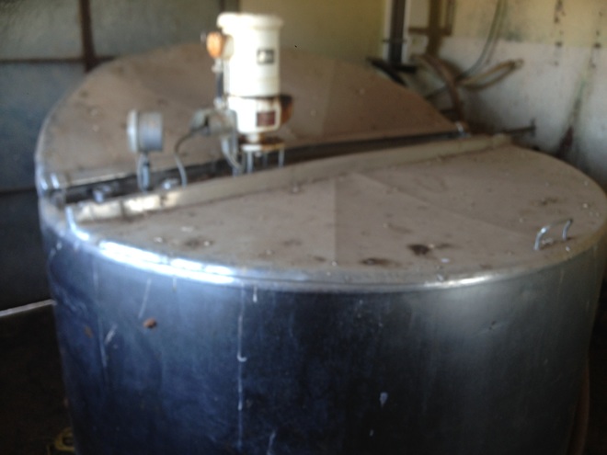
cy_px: 228
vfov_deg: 42.9
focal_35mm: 33
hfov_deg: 55.4
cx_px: 304
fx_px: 579
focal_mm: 4.12
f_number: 2.4
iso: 50
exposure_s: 1/24
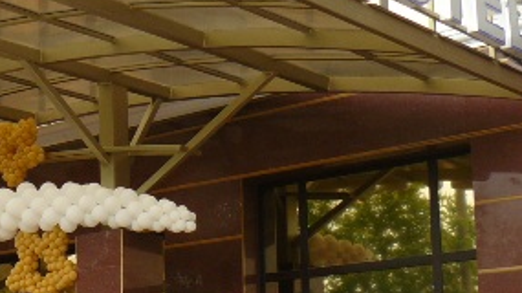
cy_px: 244
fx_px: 1217
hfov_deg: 22.8
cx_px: -46
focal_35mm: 88
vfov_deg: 13.6
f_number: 5
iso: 100
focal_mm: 6
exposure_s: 1/250
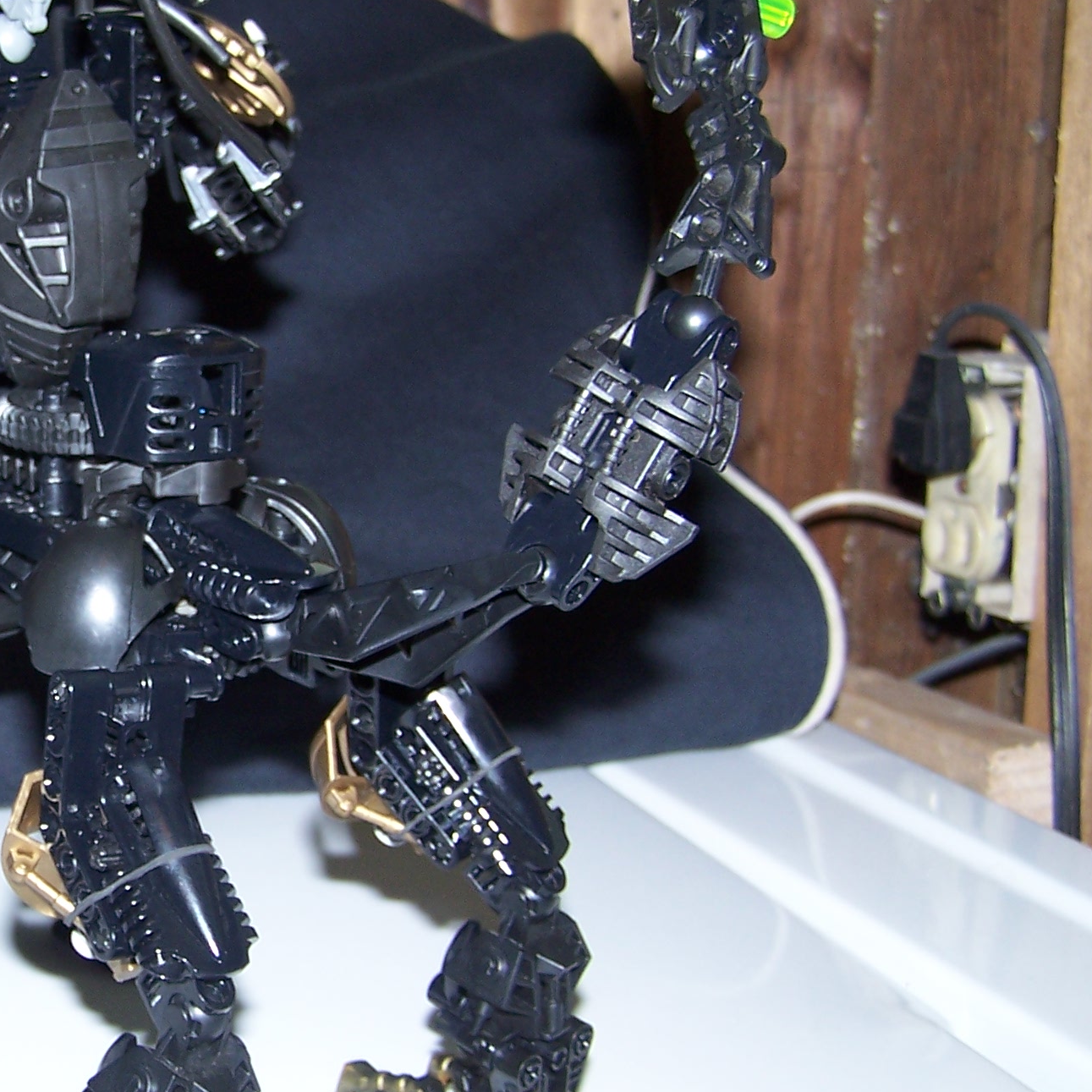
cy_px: 532
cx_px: 42
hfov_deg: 24.7
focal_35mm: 67
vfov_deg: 25.7
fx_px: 2391
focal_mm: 6.3
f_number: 2.8
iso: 80
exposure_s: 1/60
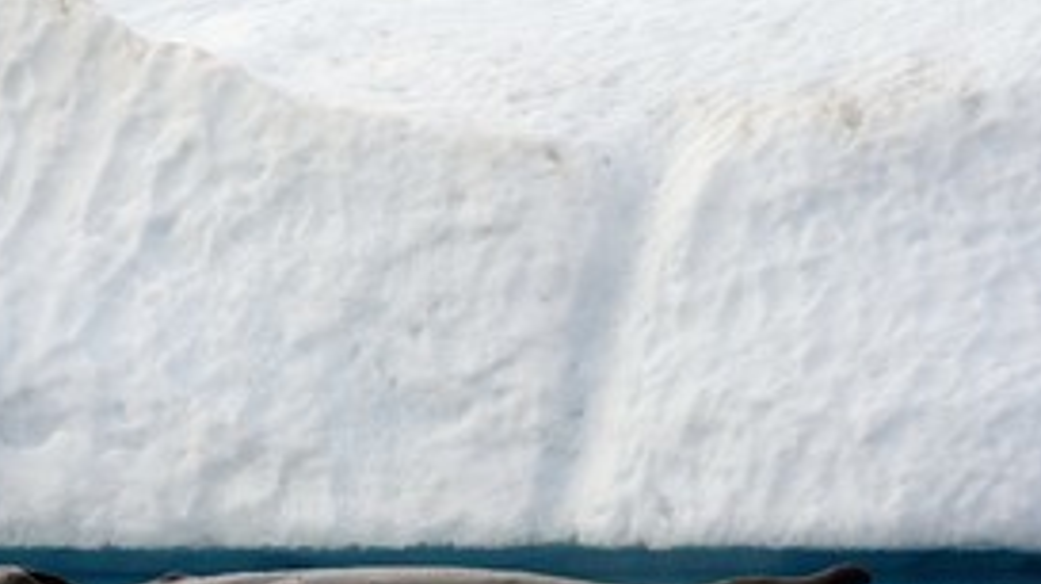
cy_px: 408
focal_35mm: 452
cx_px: 316
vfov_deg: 2.7
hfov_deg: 4.8
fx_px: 12466
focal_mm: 280
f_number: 9
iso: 400
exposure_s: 1/640
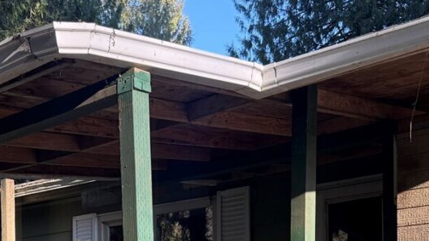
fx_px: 784
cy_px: 323
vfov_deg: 16.4
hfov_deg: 30.5
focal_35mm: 69
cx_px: 166
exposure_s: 1/233
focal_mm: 6.76
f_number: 1.78
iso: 100
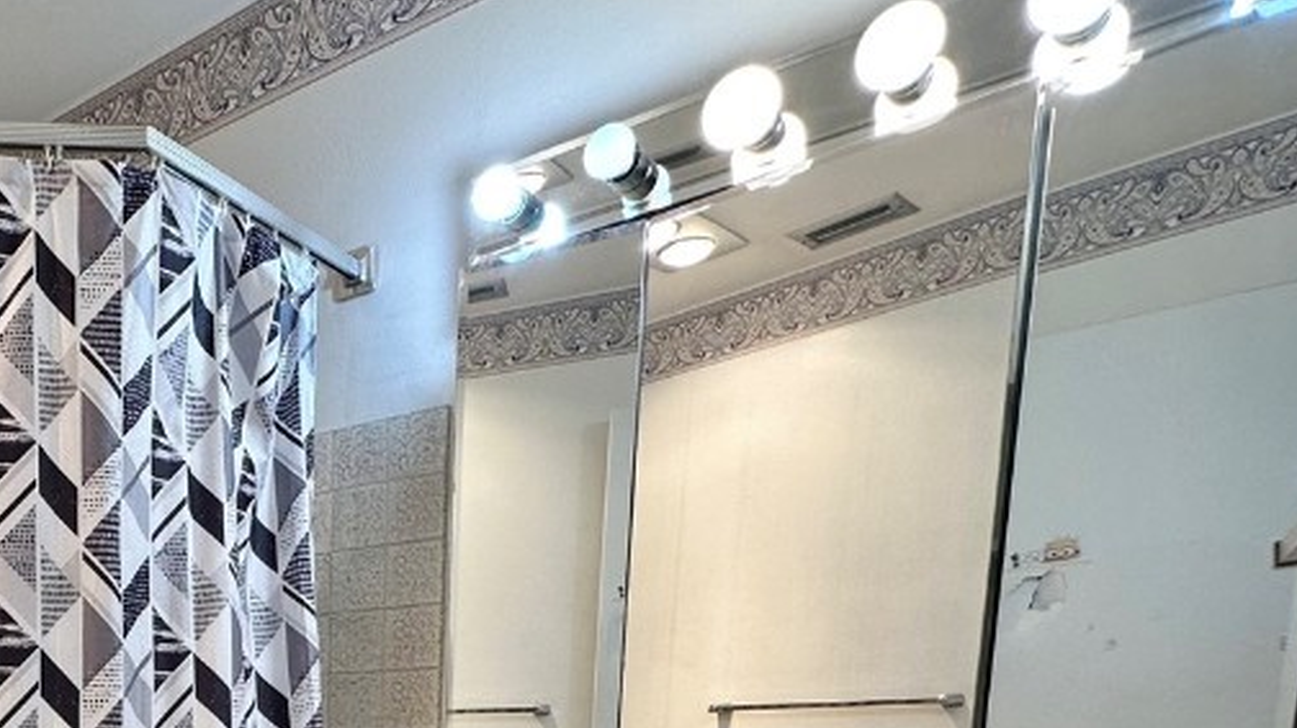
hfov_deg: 53.5
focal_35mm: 31
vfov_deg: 31.1
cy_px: 898
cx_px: 93
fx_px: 1066
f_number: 2.2
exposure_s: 1/120
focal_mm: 2.22
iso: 125
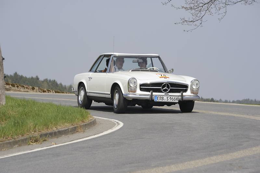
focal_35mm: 220
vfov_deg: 6.2
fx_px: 1588
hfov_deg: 9.4
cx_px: 130
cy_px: 86
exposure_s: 1/250
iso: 200
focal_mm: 220
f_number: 14
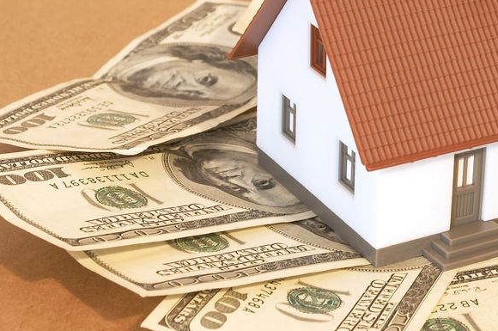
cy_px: 89
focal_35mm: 139
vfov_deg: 9.8
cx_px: 465
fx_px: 1920
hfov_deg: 14.6
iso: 200
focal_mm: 42
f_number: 8
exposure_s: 1
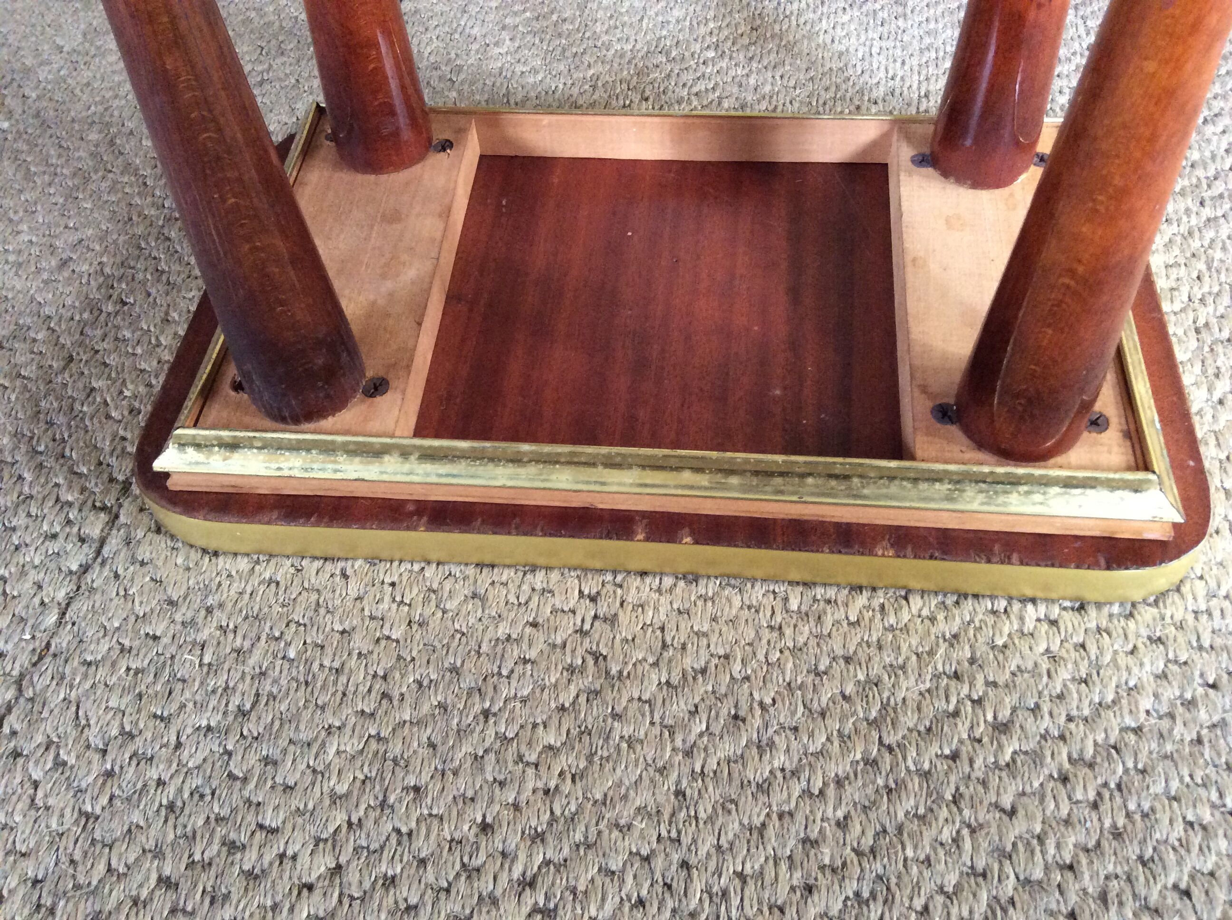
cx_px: 616
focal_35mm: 32
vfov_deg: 44.1
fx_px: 1137
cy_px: 460
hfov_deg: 56.9
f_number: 2.4
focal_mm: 3.3
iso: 250
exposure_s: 1/25
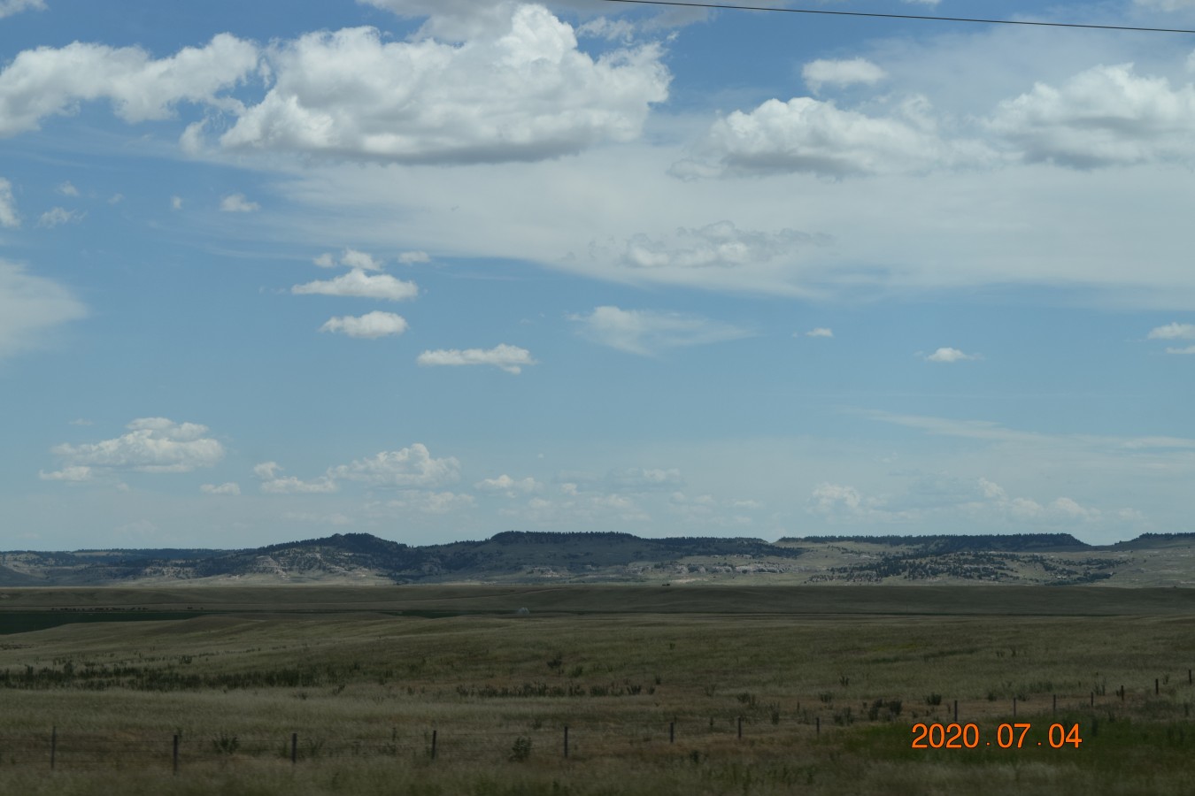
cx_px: 598
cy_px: 398
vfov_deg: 16.6
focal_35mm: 82
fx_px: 2738
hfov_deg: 24.6
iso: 200
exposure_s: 1/500
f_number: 11
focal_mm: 55
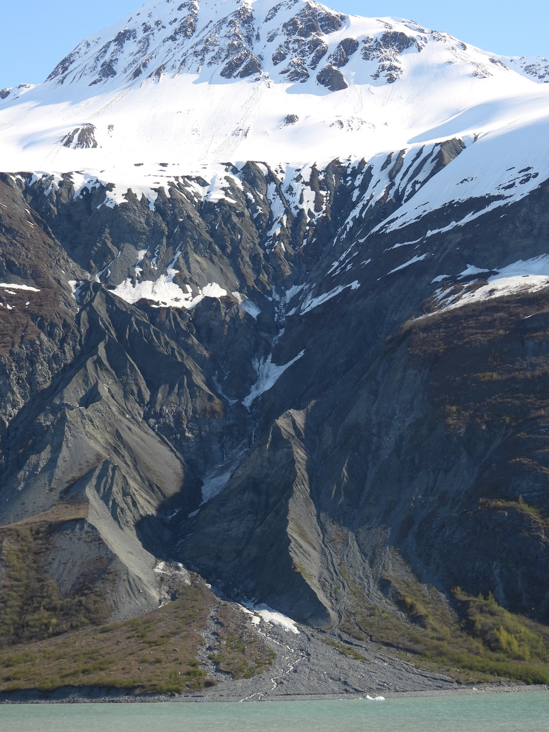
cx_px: 265
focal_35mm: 83
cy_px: 338
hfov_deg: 17.8
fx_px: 1756
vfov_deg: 23.6
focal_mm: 13.4
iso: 100
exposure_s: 1/800
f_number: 3.5
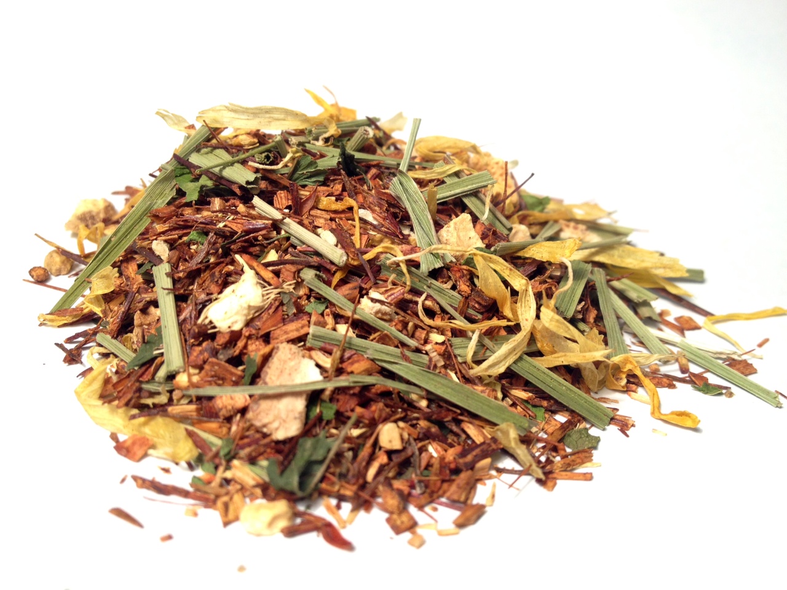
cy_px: 295
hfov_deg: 52.6
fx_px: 796
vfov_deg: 40.7
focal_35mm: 35
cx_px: 394
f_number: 2.4
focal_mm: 4.28
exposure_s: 1/30
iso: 50
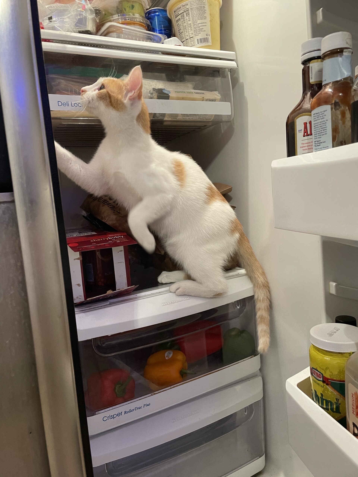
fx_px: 359
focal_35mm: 26
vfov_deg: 67.3
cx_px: 179
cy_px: 238
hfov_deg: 53.1
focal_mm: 4.2
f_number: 1.6
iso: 200
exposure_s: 1/60
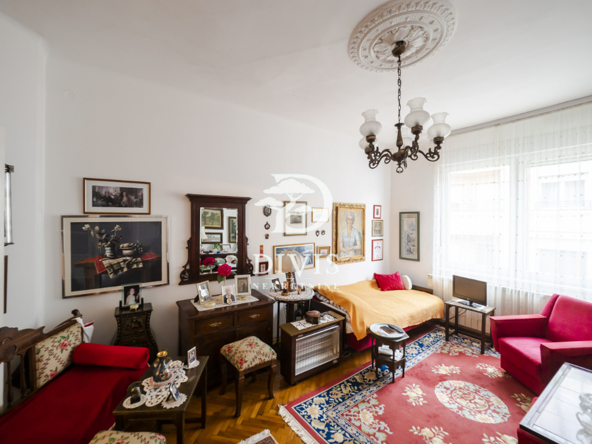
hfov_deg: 102.1
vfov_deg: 85.7
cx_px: 296
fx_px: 239
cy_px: 222
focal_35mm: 14
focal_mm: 7
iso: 400
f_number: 4
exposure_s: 1/15
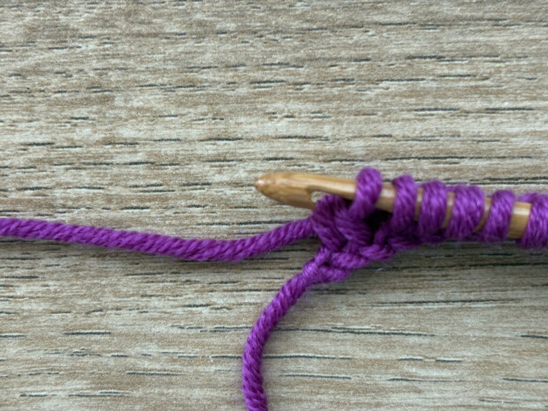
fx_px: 823
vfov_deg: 28.0
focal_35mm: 52
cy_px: 206
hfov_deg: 36.8
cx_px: 274
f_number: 1.6
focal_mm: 5.96
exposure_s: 1/60
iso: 125
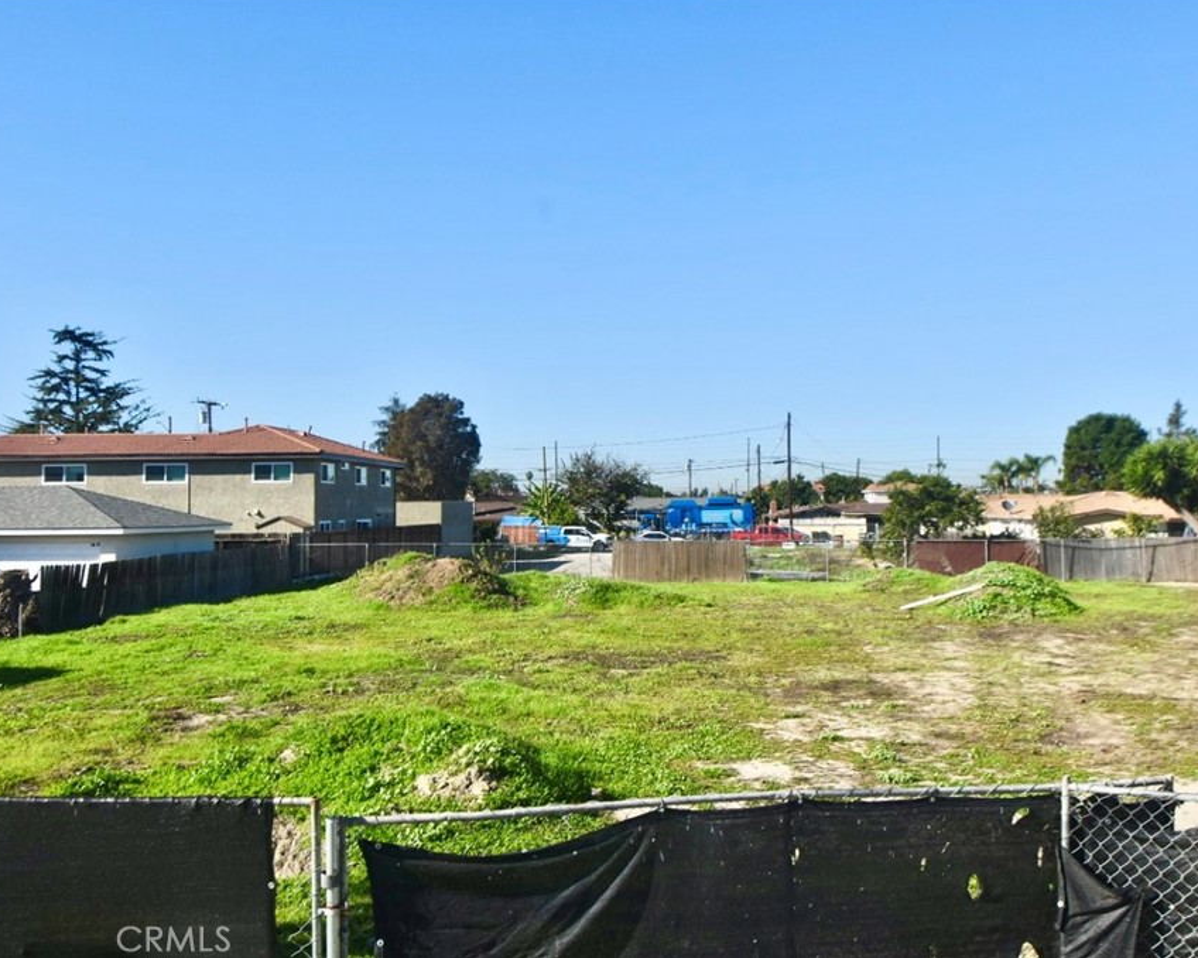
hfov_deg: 52.7
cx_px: 682
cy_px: 477
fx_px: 1205
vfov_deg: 43.3
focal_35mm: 34
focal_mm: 20
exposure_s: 1/400
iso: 200
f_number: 10
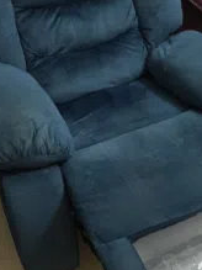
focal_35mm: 53
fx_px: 413
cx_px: 127
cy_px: 107
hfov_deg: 27.4
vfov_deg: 36.1
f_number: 2.2
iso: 250
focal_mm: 4.15
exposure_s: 1/17
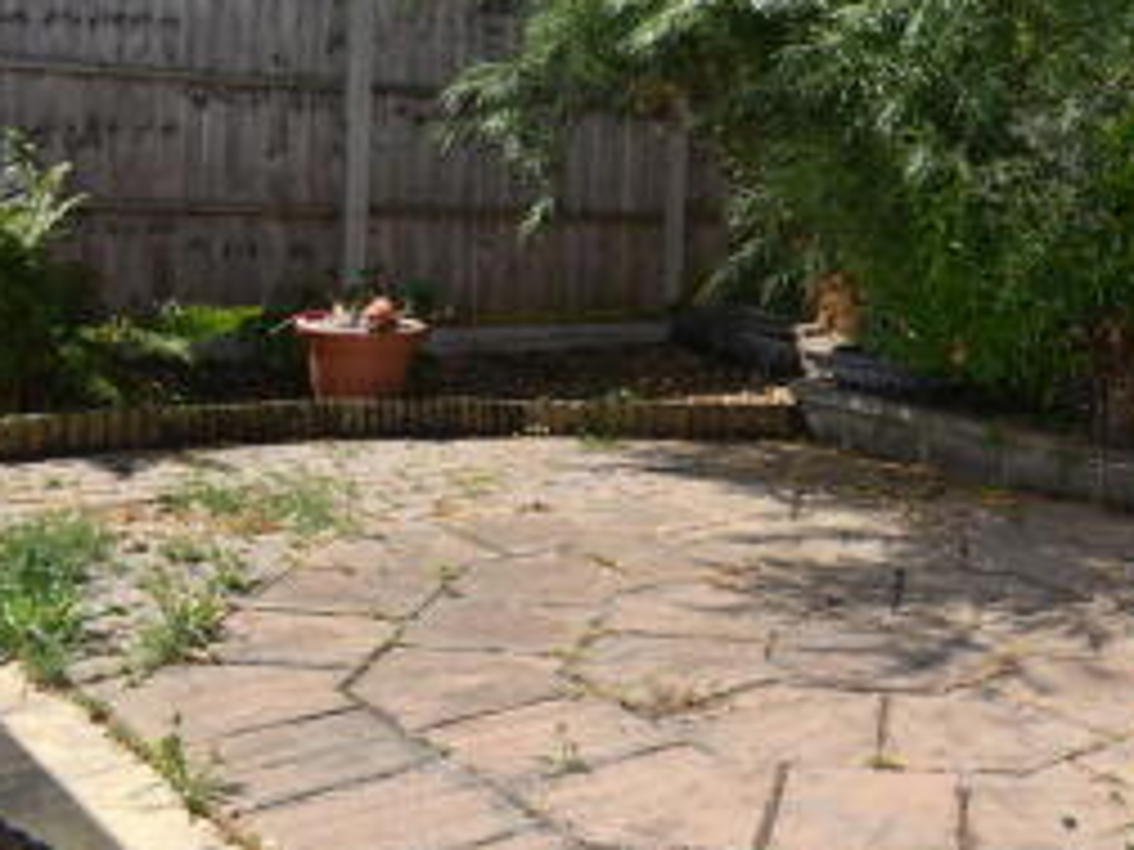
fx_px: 1605
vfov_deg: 29.5
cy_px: 299
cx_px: 1044
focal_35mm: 49
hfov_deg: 36.2
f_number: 8
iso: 100
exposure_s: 1/200
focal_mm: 18
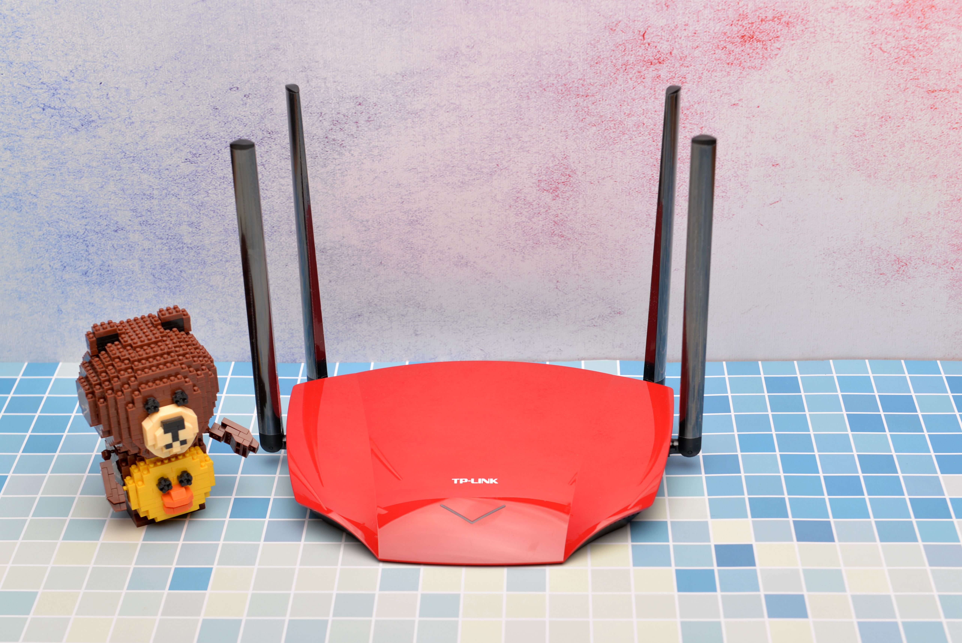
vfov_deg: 23.4
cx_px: 481
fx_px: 1551
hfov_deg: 34.5
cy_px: 322
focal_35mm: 58
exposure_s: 1/160
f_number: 8
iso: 100
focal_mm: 58
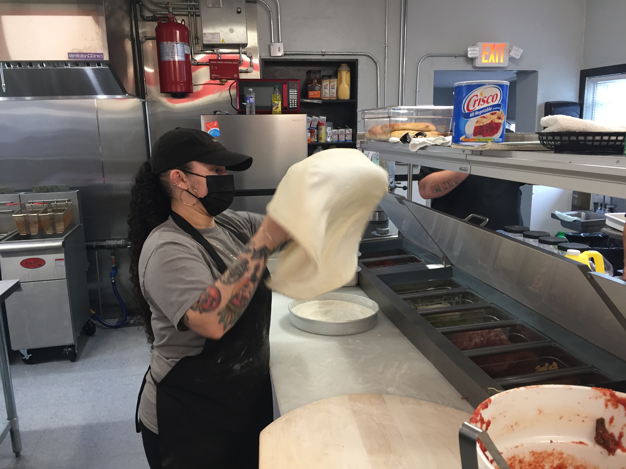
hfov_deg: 61.7
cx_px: 313
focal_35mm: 29
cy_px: 234
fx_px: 524
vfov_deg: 48.2
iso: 100
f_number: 2.2
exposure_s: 1/30
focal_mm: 4.15
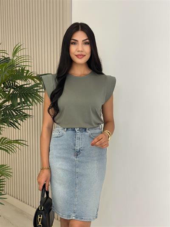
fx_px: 314
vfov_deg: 39.6
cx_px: 85
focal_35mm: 48
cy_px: 114
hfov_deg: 30.3
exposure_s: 1/277
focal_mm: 6.86
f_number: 1.78
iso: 80
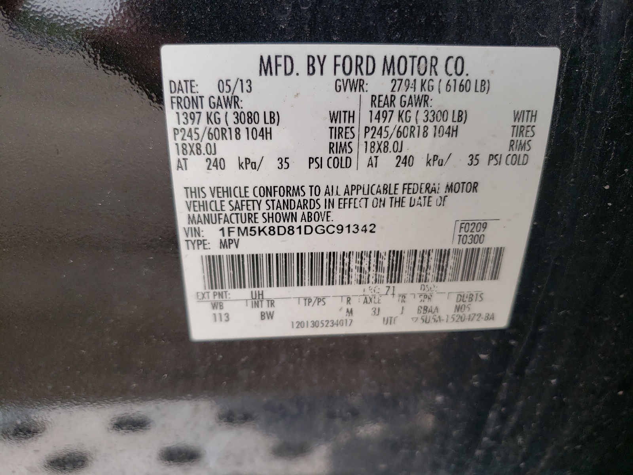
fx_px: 475
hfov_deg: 67.3
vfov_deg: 53.1
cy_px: 238
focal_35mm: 26
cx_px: 316
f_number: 1.5
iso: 50
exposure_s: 1/370
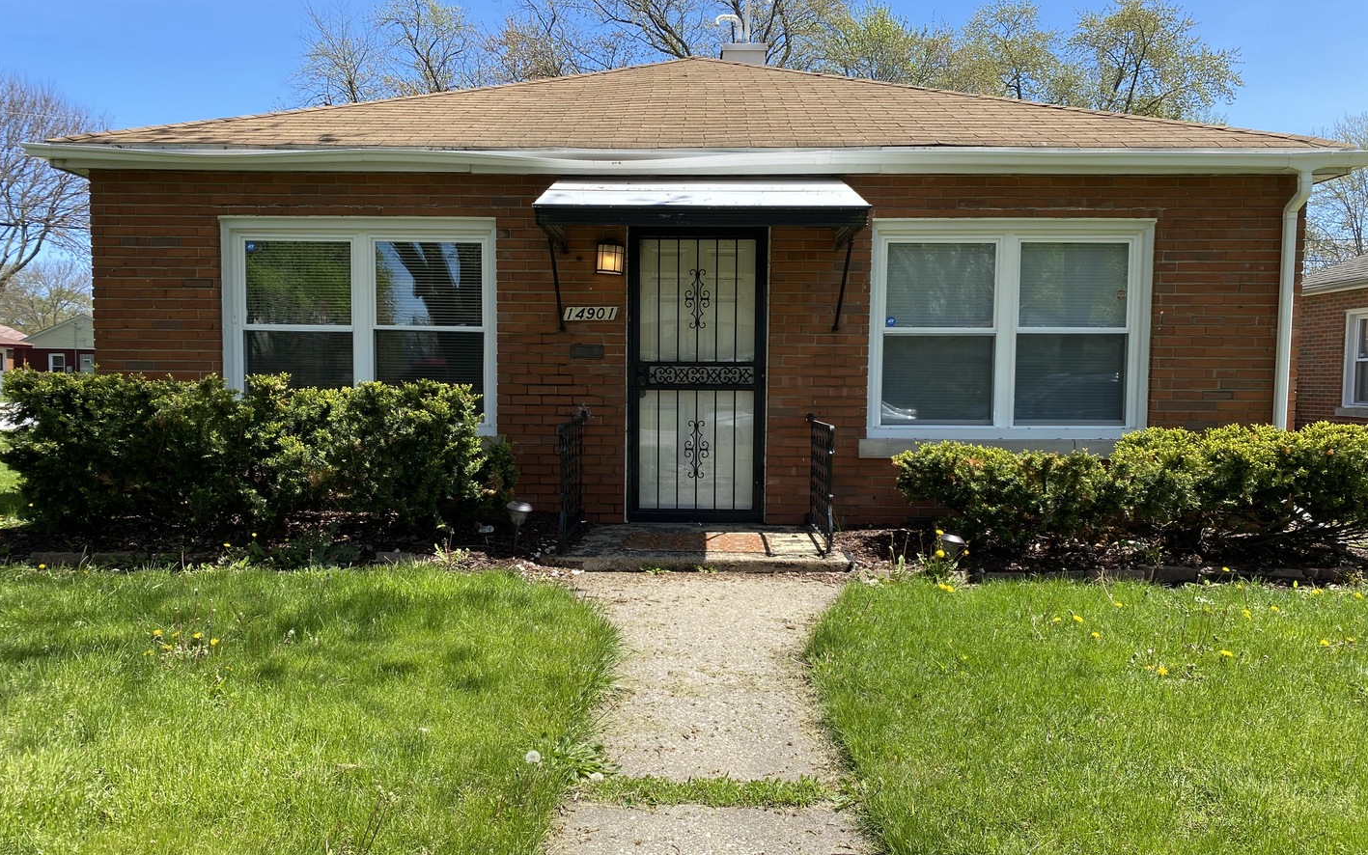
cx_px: 677
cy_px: 466
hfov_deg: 66.5
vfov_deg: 44.5
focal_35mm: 28
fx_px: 1044
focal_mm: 4.25
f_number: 1.8
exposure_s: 1/1397
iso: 32
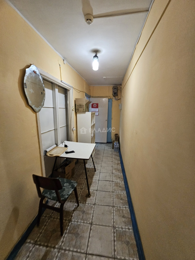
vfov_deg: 106.2
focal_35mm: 13
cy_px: 130
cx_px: 98
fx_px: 98
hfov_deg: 89.9
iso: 320
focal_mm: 2.2
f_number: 2.2
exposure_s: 1/50
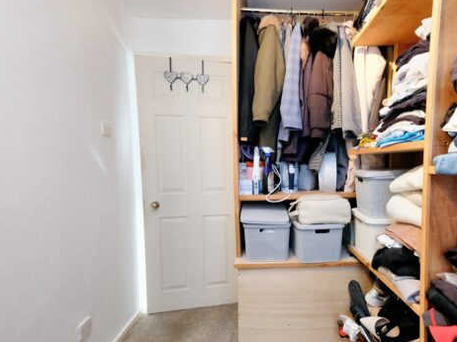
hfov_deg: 86.7
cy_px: 185
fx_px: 238
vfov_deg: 71.4
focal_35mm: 18
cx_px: 274
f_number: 5.6
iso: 4000
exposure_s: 1/50
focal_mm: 10
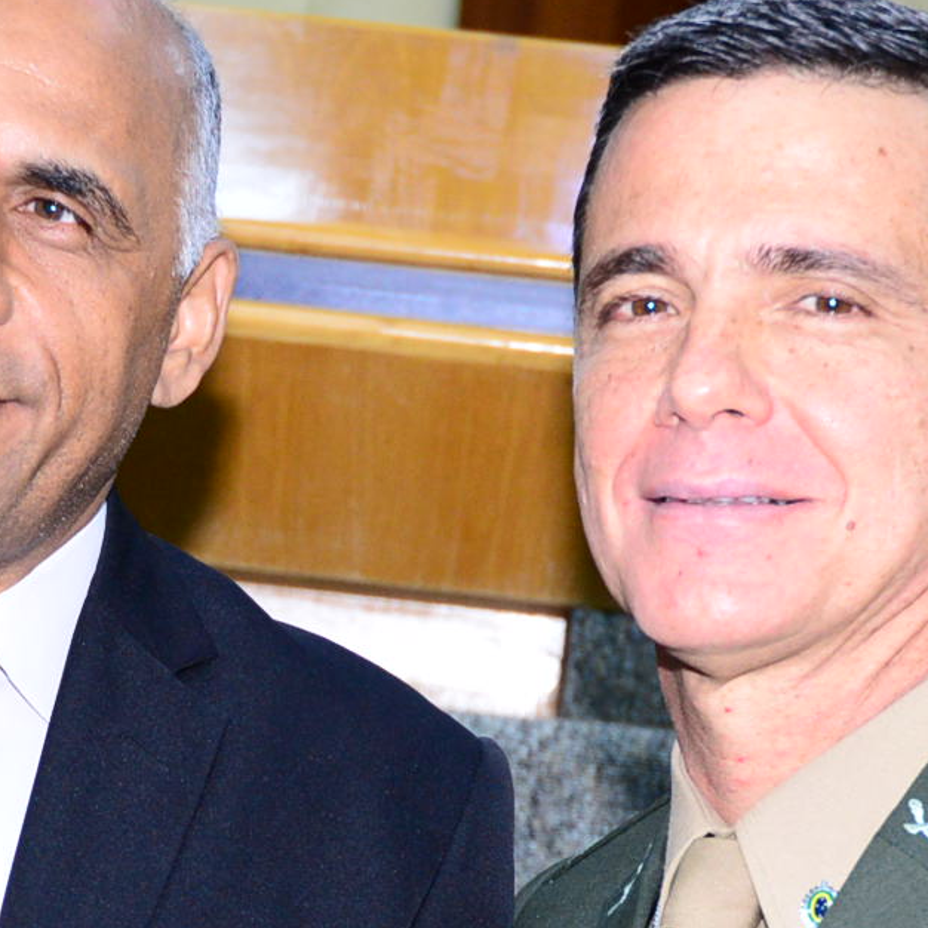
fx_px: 4337
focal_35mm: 143
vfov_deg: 12.1
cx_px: 228
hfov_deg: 12.2
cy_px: 841
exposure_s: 1/125
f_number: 4
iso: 1600
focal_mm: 35
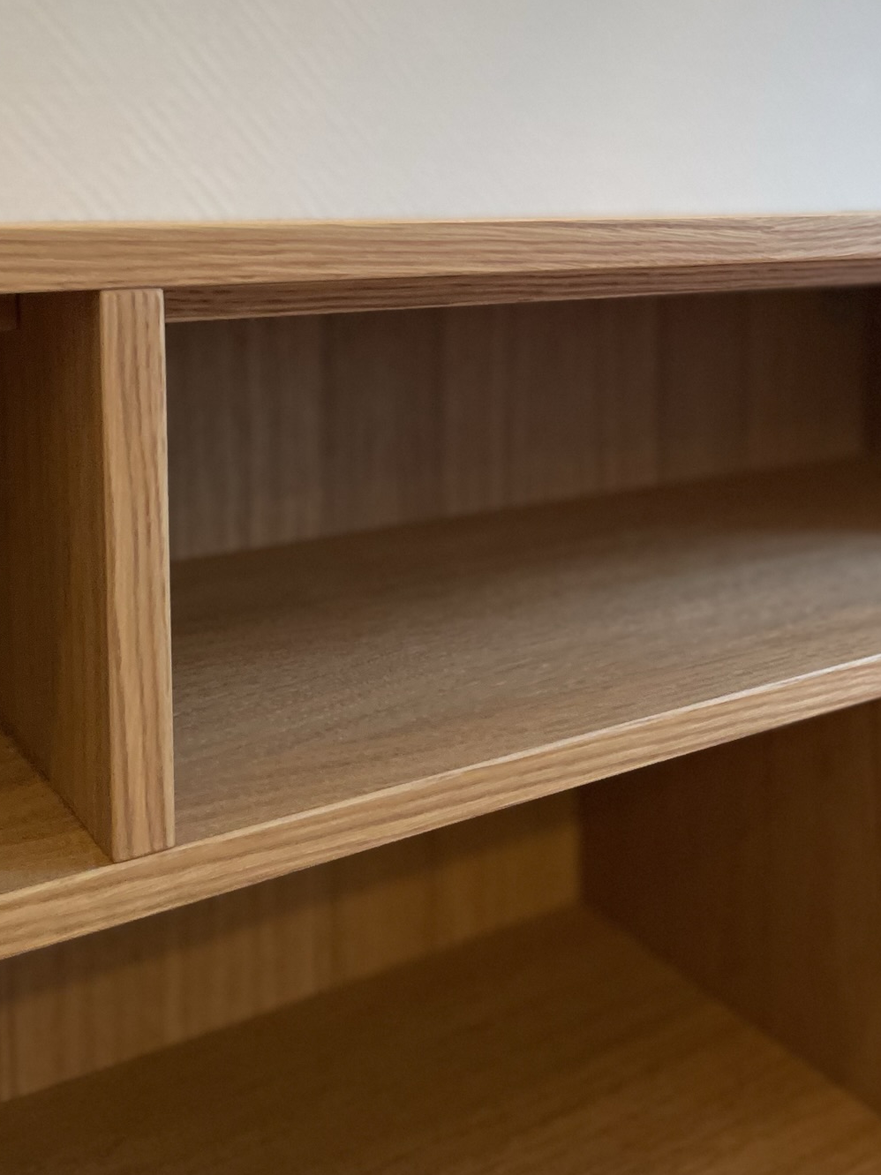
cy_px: 295
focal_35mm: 40
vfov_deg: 45.2
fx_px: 1358
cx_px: 566
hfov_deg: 35.7
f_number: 1.6
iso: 320
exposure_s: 1/50
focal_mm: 4.2
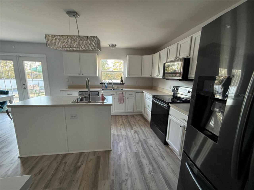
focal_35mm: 14
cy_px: 95
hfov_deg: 102.1
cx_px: 127
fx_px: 103
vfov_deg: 85.7
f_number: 2.2
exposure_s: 1/99
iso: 320
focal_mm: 2.22
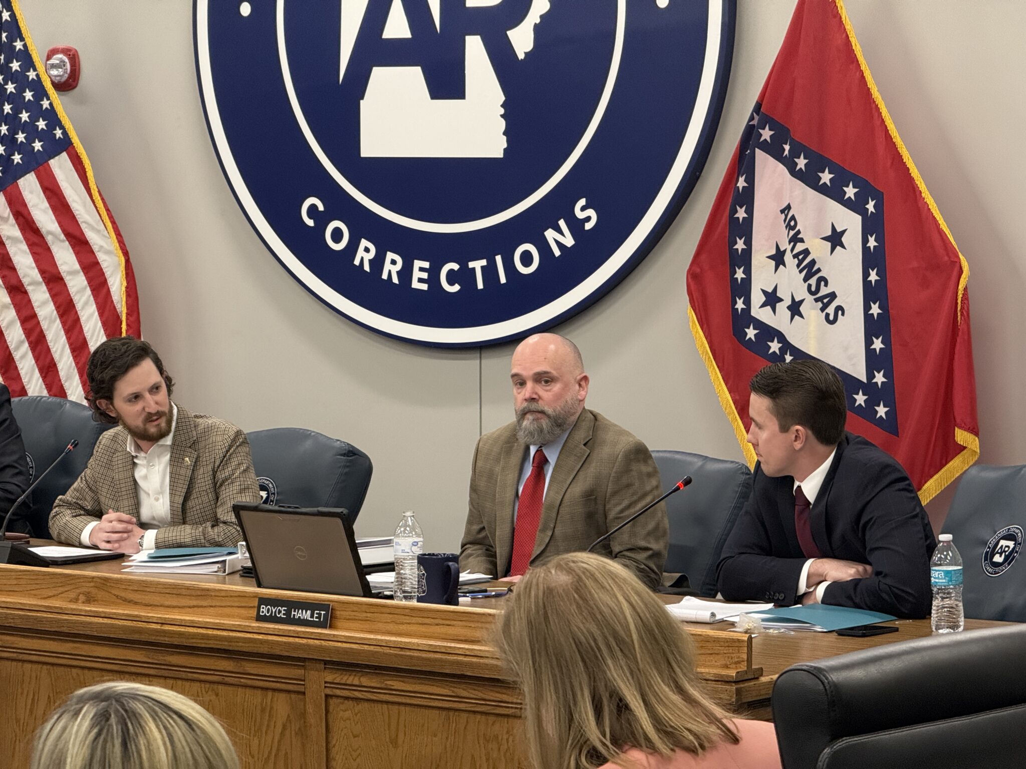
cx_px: 513
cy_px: 384
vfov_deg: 12.3
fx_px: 3557
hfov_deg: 16.4
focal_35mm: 120
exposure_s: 1/62
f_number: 2.8
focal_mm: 15.66
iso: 250
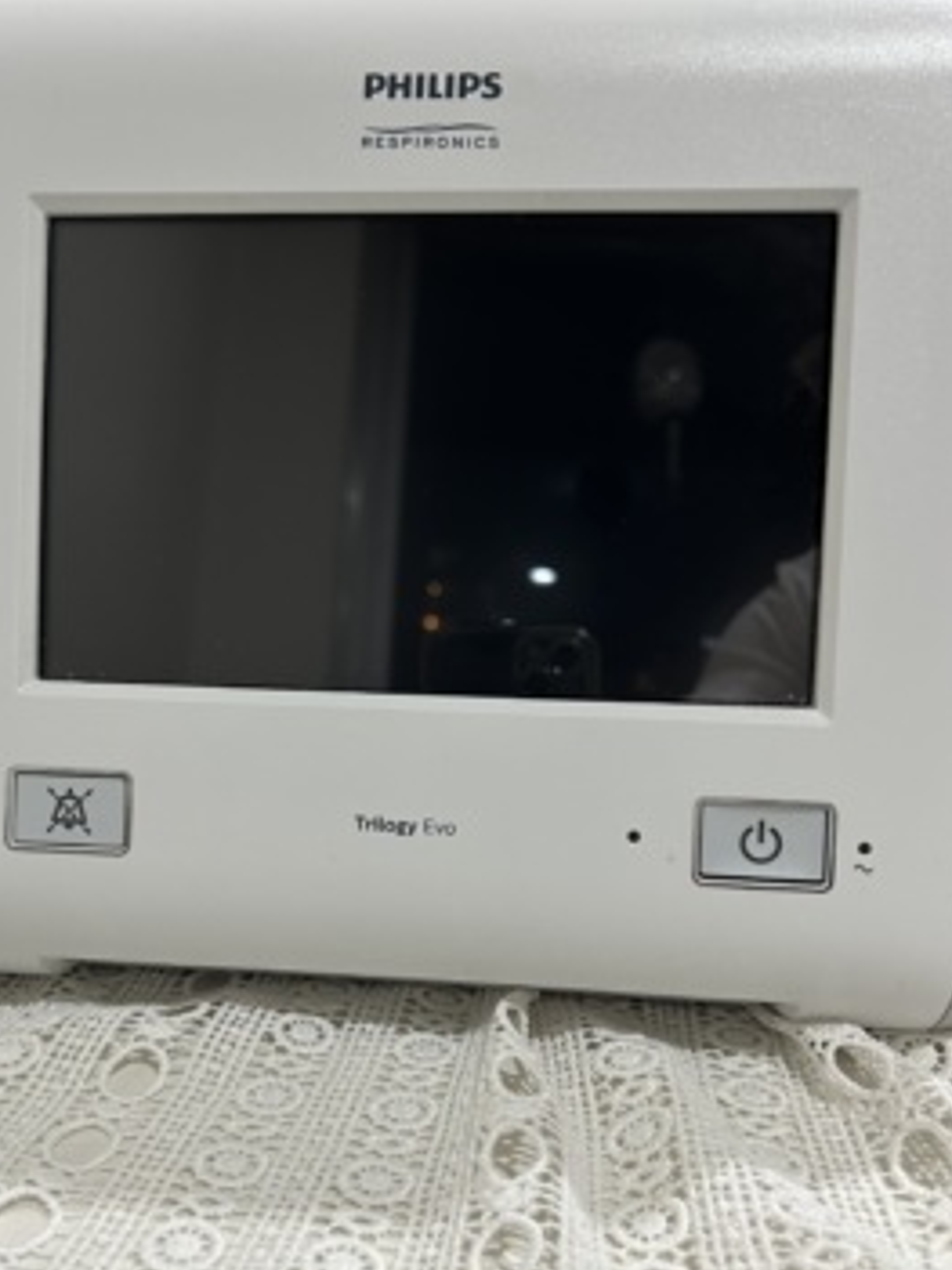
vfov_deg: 56.6
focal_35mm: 32
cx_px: 402
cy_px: 720
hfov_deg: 44.0
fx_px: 1174
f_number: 1.5
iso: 160
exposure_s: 1/50
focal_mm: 5.7
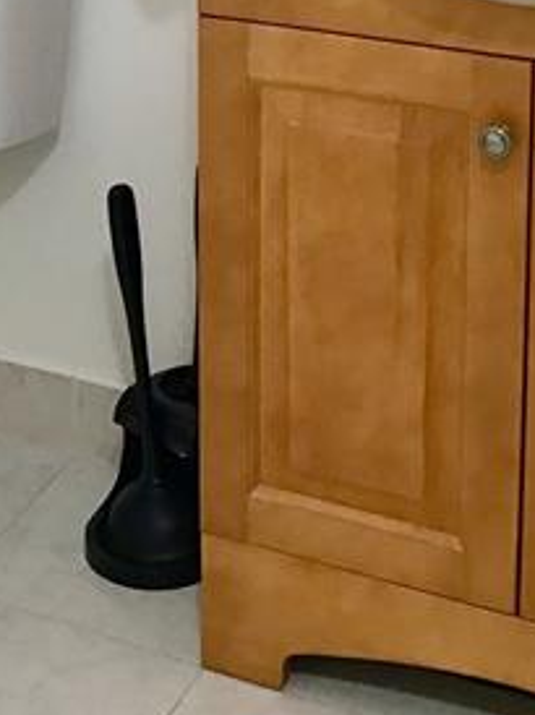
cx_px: 112
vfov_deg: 20.9
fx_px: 1796
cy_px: -157
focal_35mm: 87
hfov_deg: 16.8
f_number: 2.4
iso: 100
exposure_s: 1/30
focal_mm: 3.3
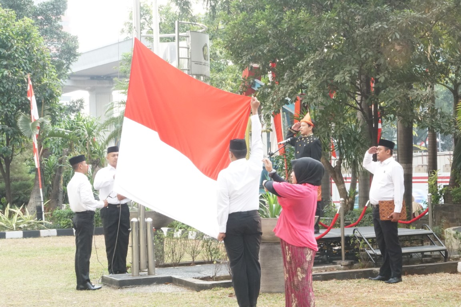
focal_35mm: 78
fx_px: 999
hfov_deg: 26.0
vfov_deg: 17.5
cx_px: 230
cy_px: 154
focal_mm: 52
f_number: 22
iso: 4000
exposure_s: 1/50
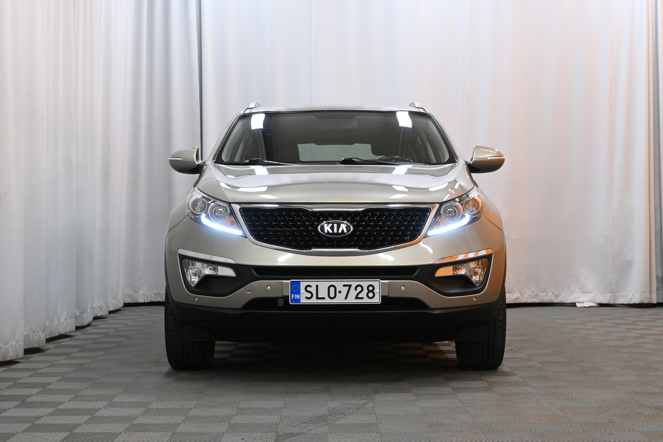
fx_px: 1105
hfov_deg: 33.4
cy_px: 221
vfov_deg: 22.6
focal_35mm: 60
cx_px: 332
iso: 640
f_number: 5.6
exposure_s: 1/50
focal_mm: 40
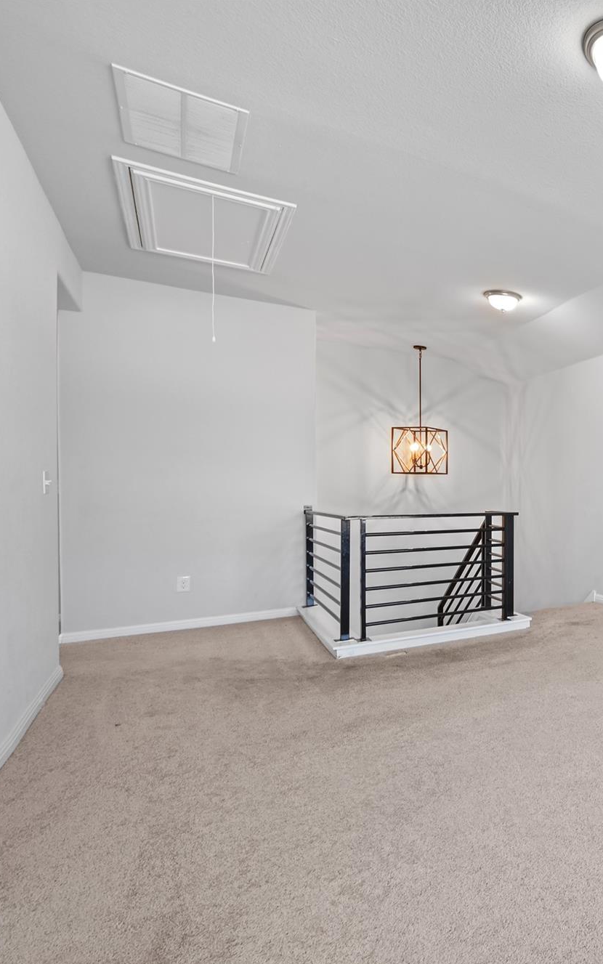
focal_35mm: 22
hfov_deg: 38.9
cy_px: 492
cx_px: 735
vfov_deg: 79.6
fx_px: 578
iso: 200
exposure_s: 1/1.25
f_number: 14
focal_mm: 14
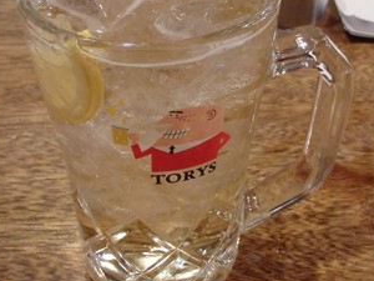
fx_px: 519
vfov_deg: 29.9
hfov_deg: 39.7
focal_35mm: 48
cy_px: 79
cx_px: 186
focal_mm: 4.5
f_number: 3
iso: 800
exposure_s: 1/25
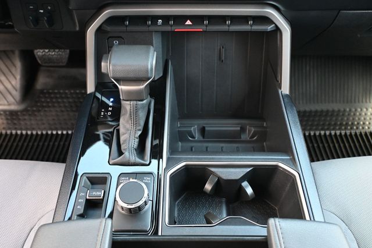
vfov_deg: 41.7
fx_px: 325
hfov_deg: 59.5
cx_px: 186
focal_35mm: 32
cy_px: 124
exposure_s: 1/125
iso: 3200
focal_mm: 21
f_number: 4
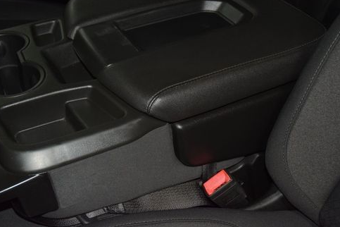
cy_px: 78
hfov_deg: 39.8
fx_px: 469
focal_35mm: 50
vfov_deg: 27.0
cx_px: 149
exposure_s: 1/125
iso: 1250
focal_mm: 25
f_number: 3.8
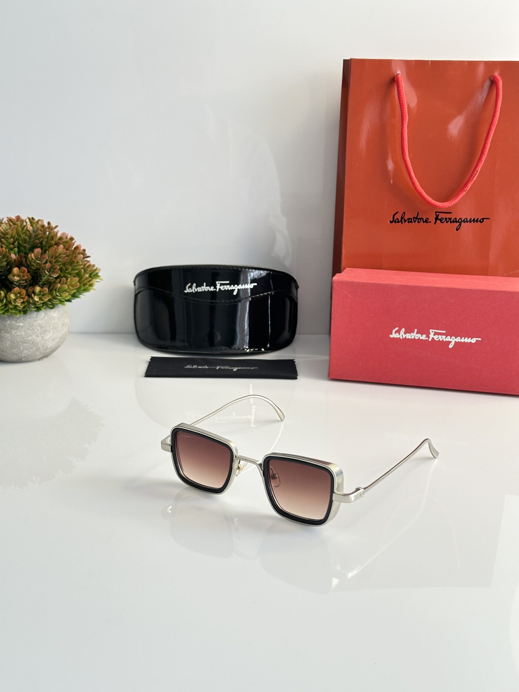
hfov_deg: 30.3
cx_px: 260
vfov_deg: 39.7
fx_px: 960
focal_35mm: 48
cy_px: 346
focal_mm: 6.86
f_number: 1.78
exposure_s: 1/60
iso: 125
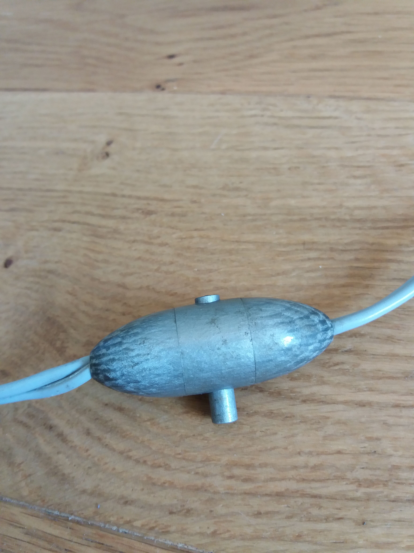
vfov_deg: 63.4
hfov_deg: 49.7
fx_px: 446
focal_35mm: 28
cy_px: 276
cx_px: 207
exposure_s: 1/30
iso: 125
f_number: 1.9
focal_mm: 3.7
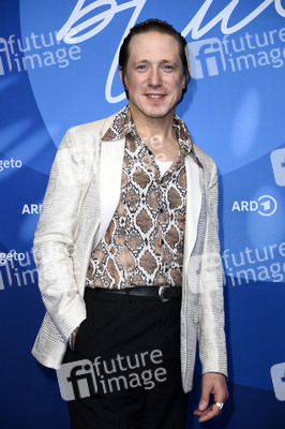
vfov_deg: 19.5
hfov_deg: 13.0
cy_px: 214
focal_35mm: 105
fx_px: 1249
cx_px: 142
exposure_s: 1/250
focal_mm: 105
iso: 800
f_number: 5.6
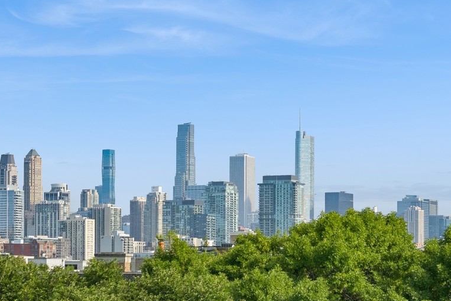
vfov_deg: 13.1
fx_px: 1303
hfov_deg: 19.6
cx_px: 266
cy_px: 60
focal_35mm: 104
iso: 320
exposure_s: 1/800
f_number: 8
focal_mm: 33
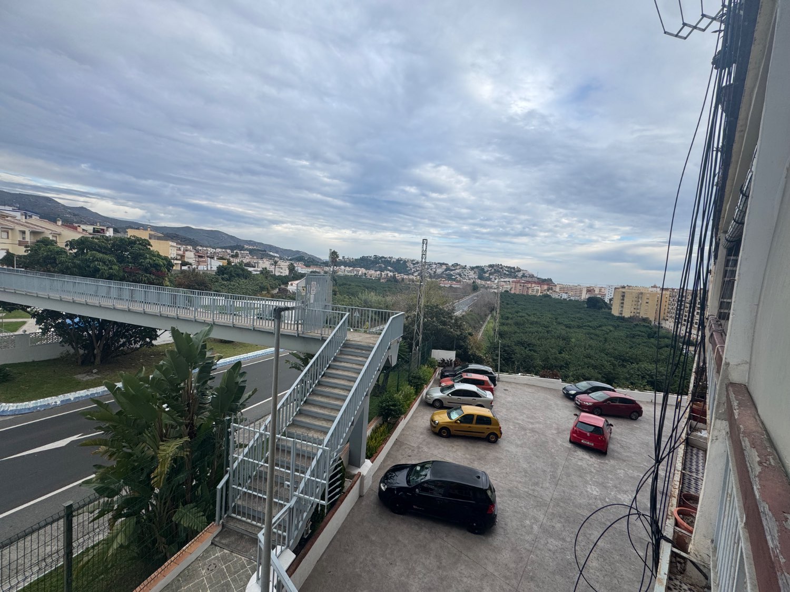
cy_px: 296
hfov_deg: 102.1
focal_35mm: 14
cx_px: 395
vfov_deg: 85.7
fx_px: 320
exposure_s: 1/587
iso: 40
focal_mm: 2.22
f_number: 2.2
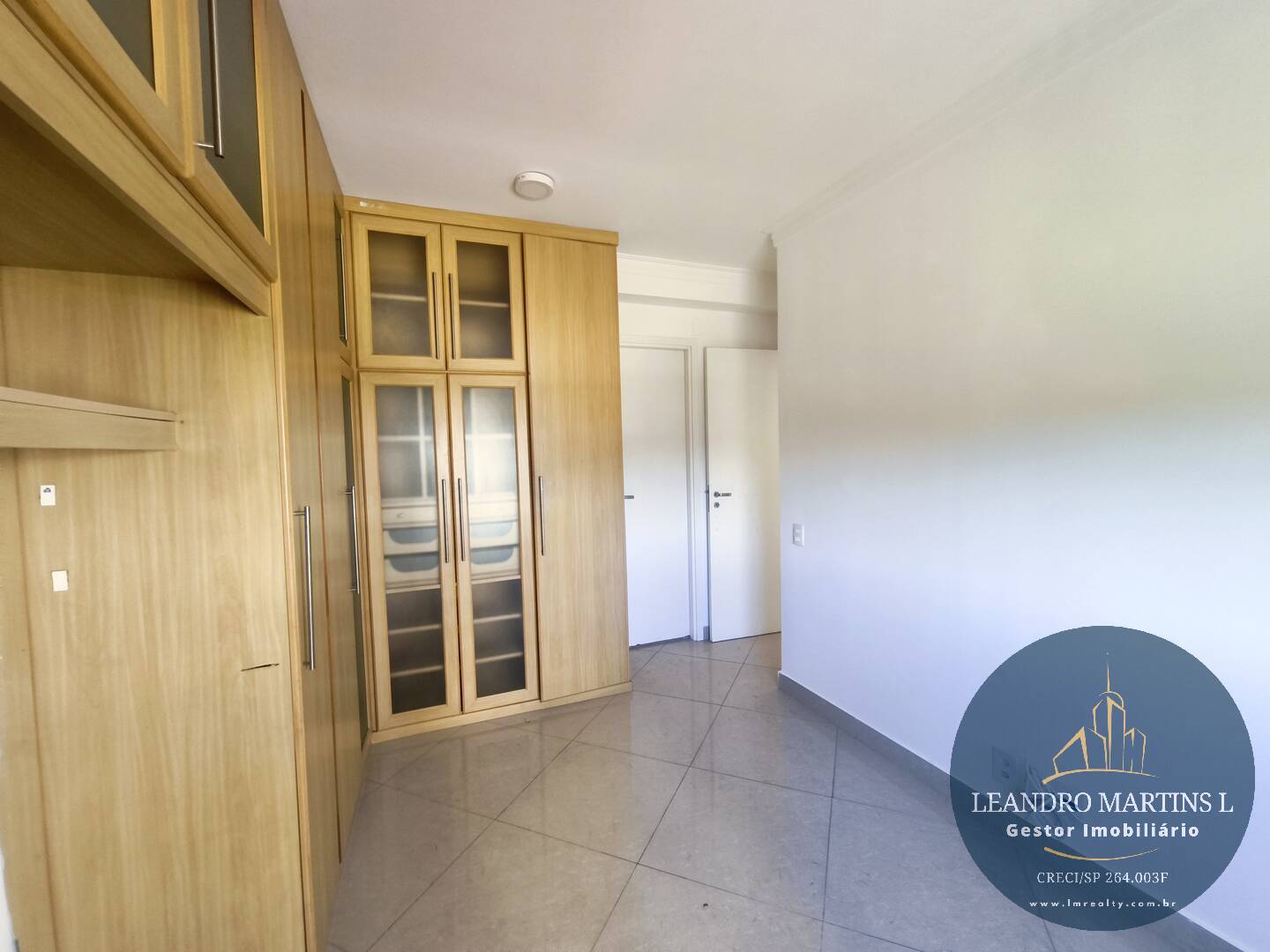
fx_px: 550
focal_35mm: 15
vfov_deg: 81.7
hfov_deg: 98.2
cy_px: 476
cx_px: 635
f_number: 2.2
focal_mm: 1.91
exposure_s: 1/30
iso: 250
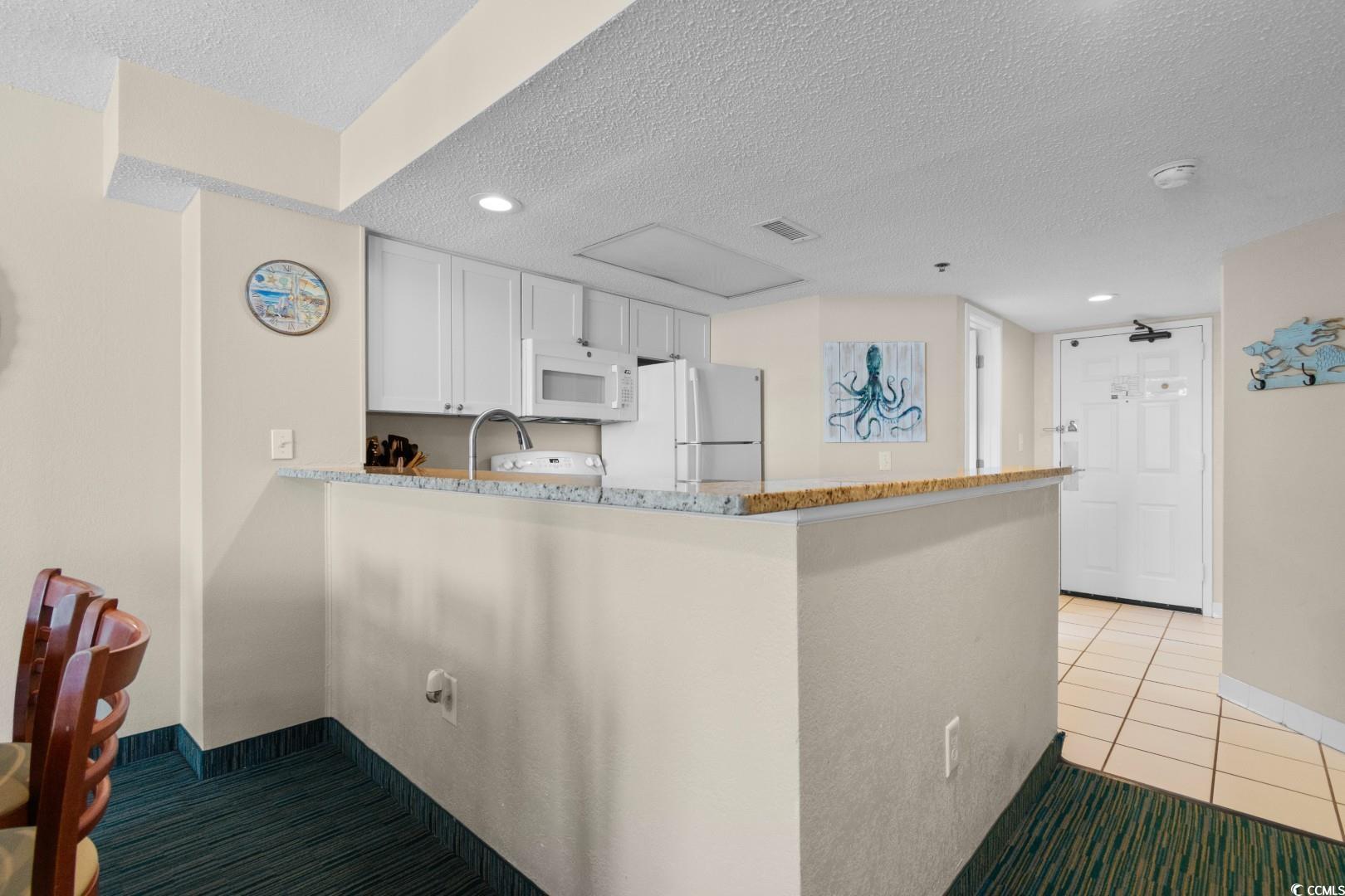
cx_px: 672
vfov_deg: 73.7
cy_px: 448
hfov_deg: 96.7
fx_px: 598
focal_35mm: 16
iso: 100
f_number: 4.8
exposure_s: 1
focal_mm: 11
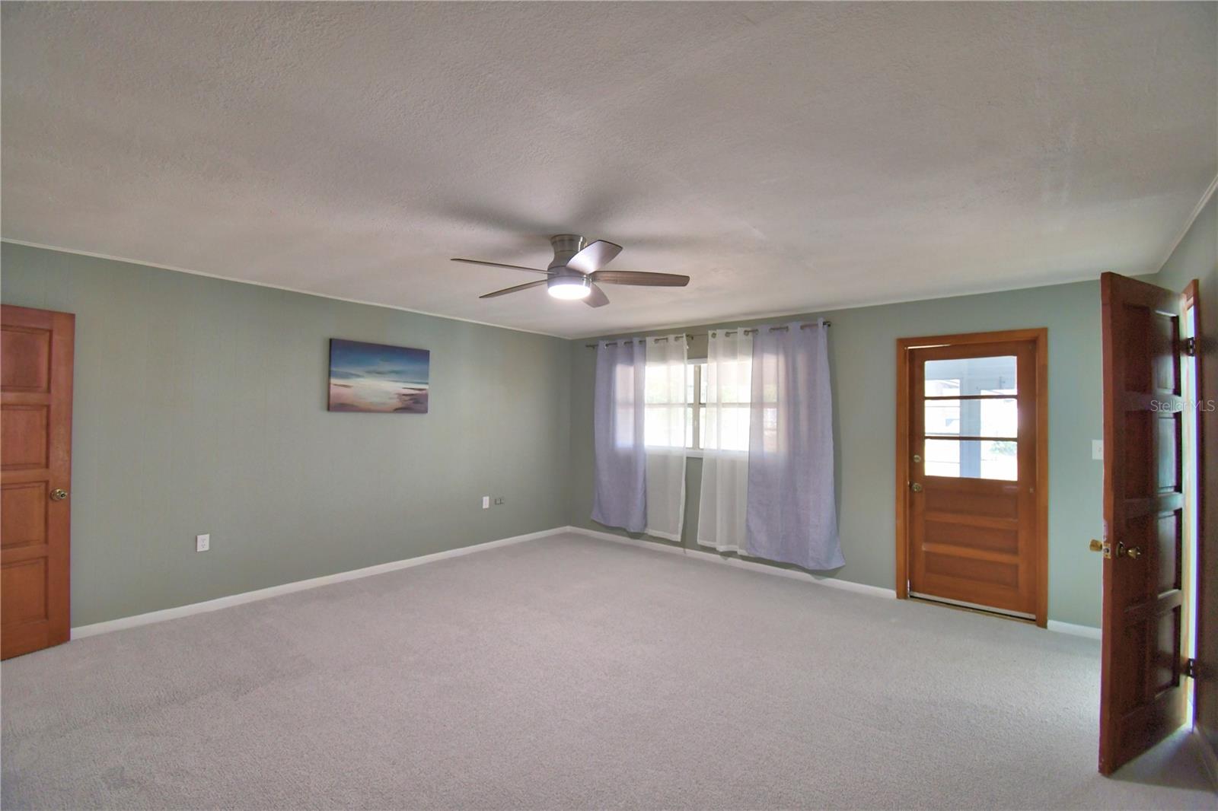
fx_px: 507
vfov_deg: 77.3
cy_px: 406
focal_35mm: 15
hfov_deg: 100.4
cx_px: 609
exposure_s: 1/30
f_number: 4.5
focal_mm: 10
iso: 500
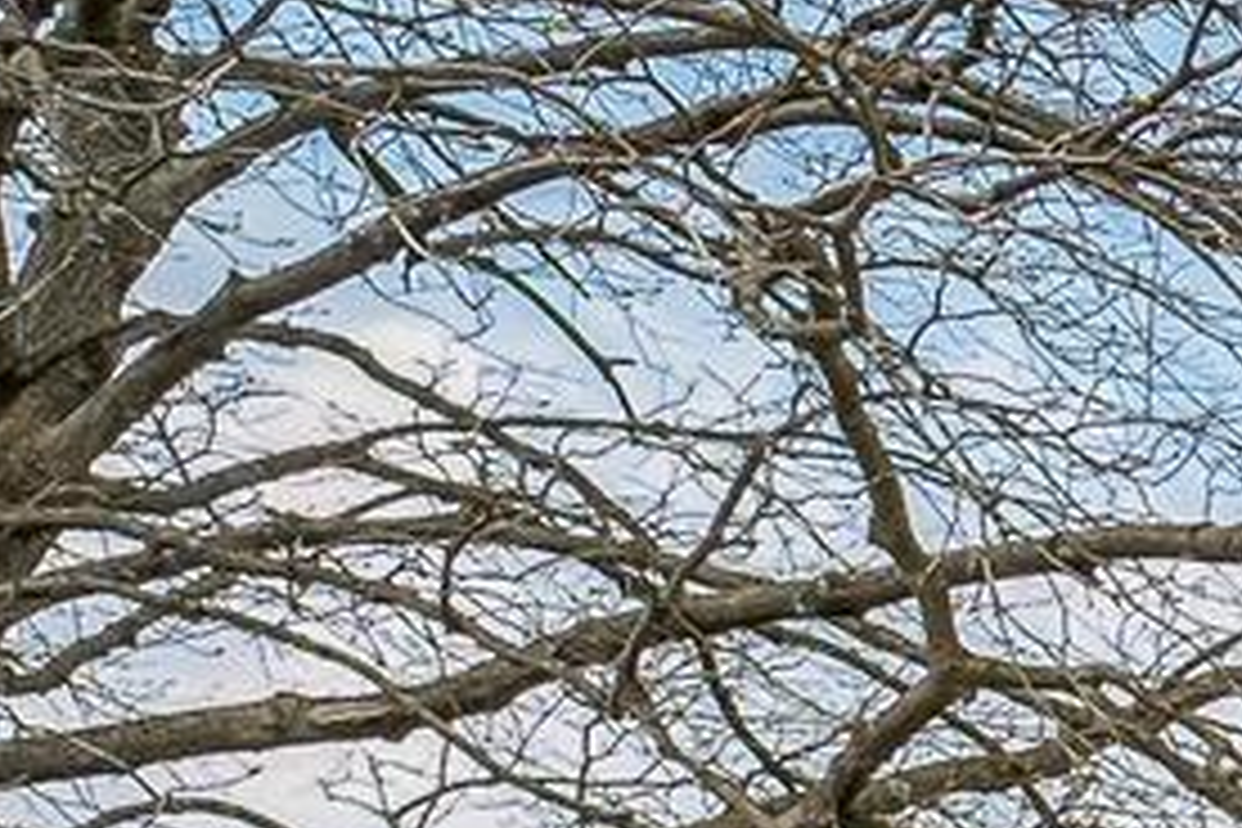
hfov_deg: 12.2
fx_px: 3588
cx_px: 3483
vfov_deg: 10.9
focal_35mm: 104
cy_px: 2086
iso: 80
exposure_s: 1/200
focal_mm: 14
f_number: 6.3
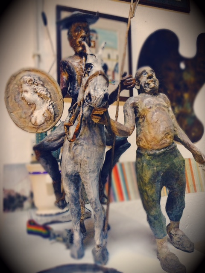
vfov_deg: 61.7
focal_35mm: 29
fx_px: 229
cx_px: 102
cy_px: 136
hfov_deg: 48.2
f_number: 2.2
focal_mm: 4.15
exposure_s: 1/24
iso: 320
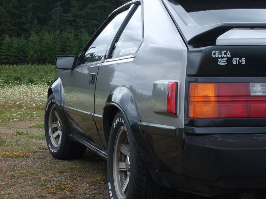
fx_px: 622
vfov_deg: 18.2
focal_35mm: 81
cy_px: 100
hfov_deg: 24.1
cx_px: 133
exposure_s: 1/250
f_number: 4.2
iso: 50
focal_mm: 13.7
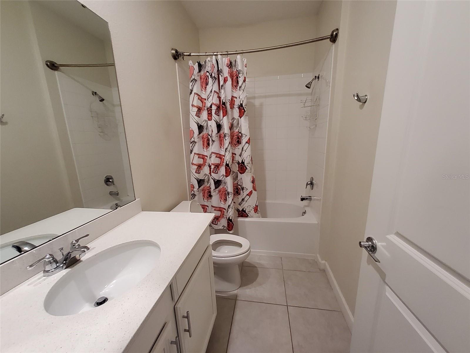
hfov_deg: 106.2
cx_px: 235
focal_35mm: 13
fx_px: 177
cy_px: 176
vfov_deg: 89.9
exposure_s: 1/30
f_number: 2.2
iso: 250
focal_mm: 1.13
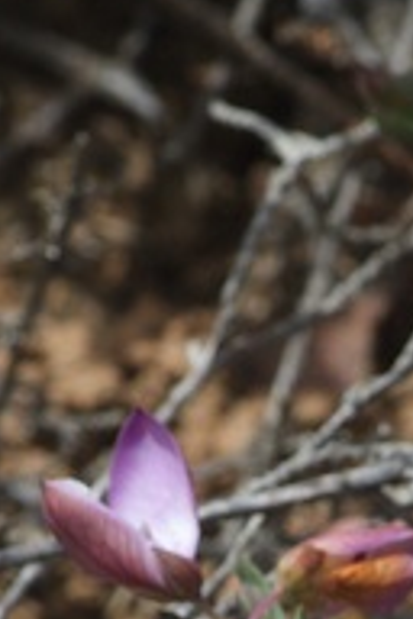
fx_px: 12114
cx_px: 841
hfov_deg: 1.9
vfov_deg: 2.9
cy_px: 1306
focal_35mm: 704
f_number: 13
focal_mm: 90
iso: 160
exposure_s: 1/160
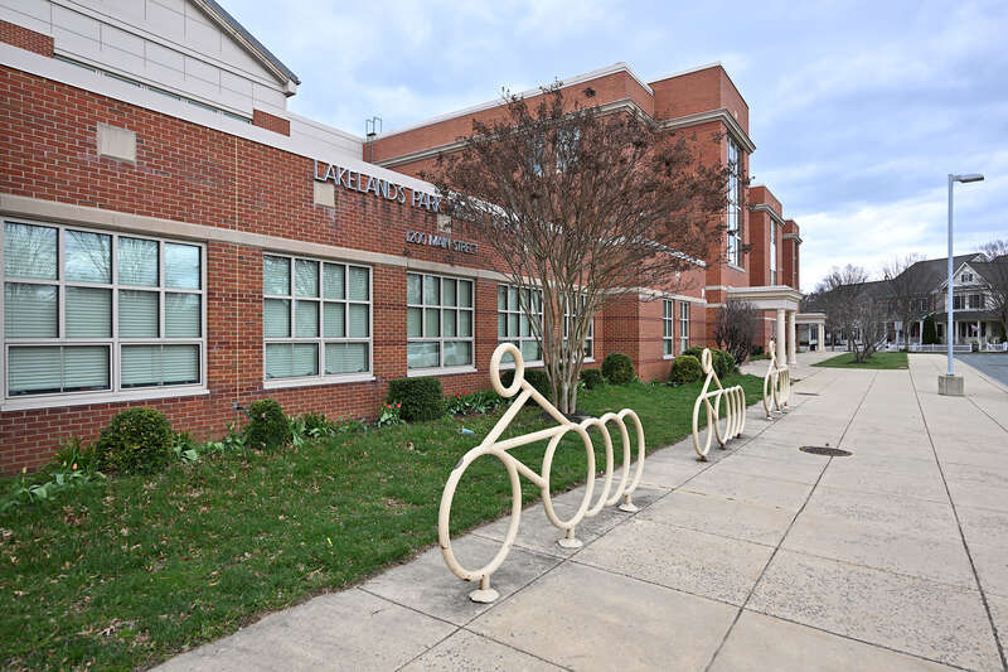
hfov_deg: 84.0
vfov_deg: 61.9
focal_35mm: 20
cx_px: 504
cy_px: 336
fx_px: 560
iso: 64
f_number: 5
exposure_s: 1/80
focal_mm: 20
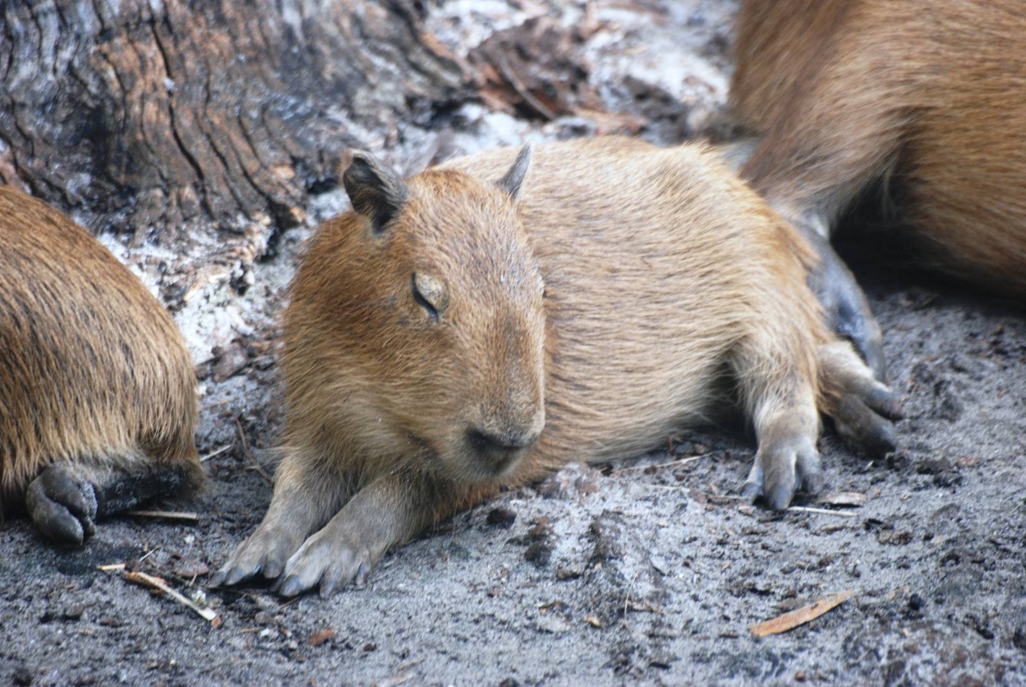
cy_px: 344
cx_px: 513
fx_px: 12840
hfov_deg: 4.6
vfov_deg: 3.1
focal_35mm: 450
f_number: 5.6
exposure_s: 1/160
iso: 400
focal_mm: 300
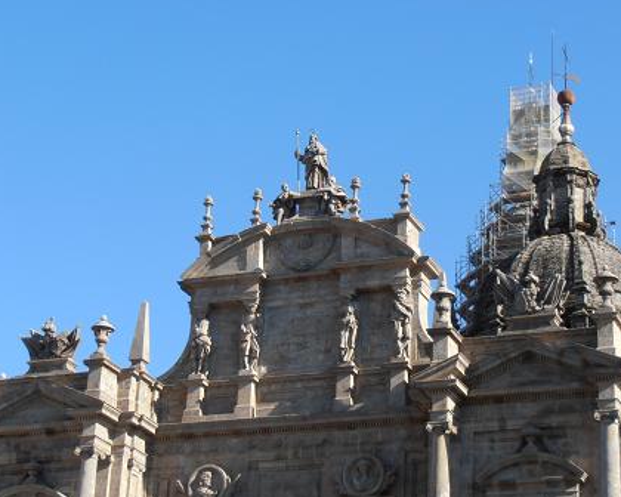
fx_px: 1985
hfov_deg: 17.8
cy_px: 231
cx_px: 359
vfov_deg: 14.3
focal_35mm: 108
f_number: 5.1
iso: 80
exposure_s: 1/400
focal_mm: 15.51
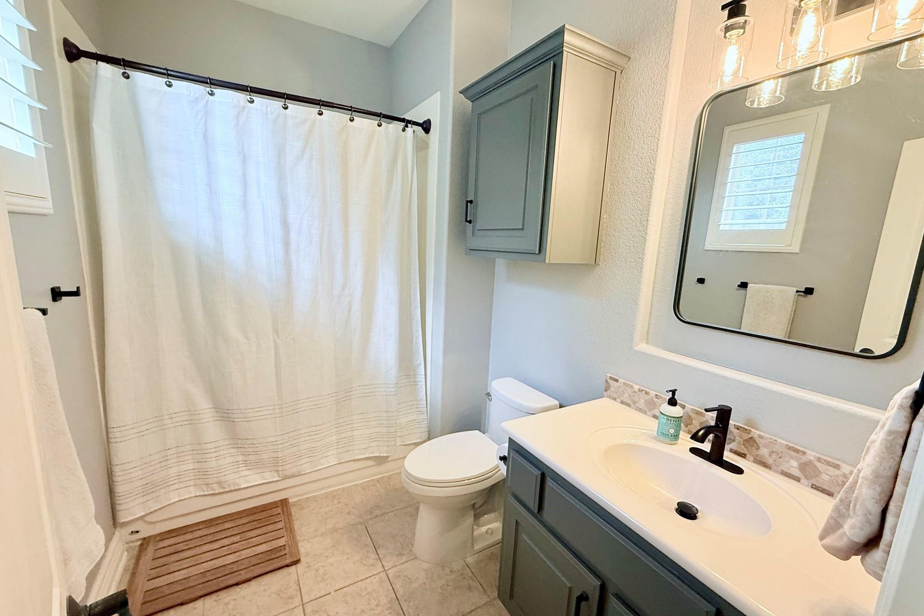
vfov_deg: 77.3
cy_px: 311
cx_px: 462
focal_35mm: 15
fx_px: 385
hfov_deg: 100.4
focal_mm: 2.22
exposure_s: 1/60
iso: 250
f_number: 2.2
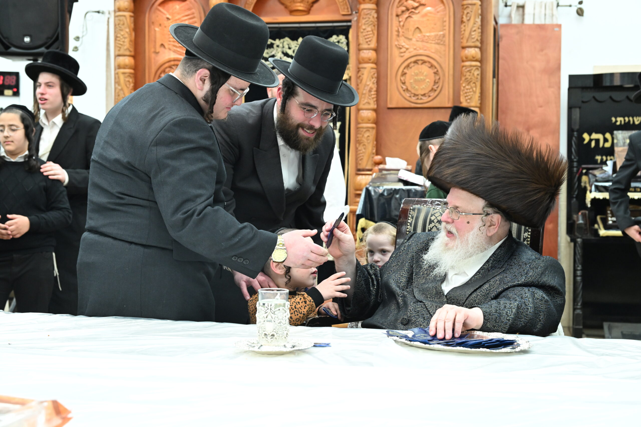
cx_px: 320
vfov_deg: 25.1
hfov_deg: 36.9
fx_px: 961
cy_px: 214
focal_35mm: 54
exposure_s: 1/200
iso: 2500
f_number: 5.6
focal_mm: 54
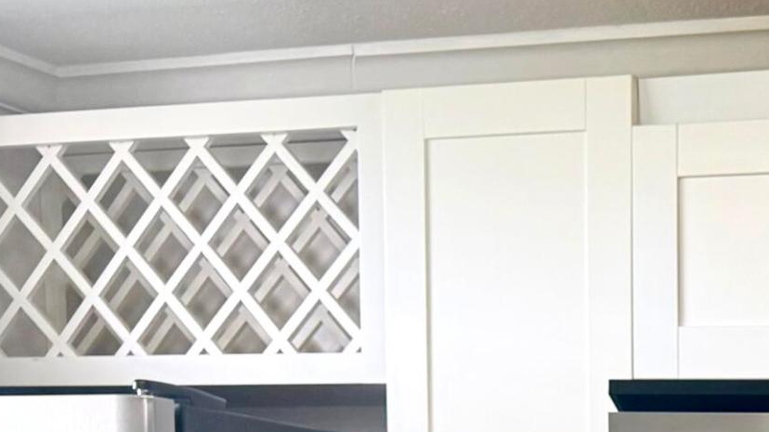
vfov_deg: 11.6
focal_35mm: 91
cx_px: 1004
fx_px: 1855
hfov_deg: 21.2
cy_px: 928
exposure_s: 1/60
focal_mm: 6.76
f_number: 1.78
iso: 125
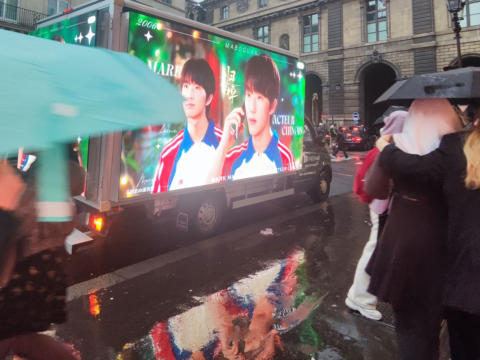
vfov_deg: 52.5
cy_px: 90
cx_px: 187
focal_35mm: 25
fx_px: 347
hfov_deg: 68.6
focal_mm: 2.13
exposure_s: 1/50
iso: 67
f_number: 2.4
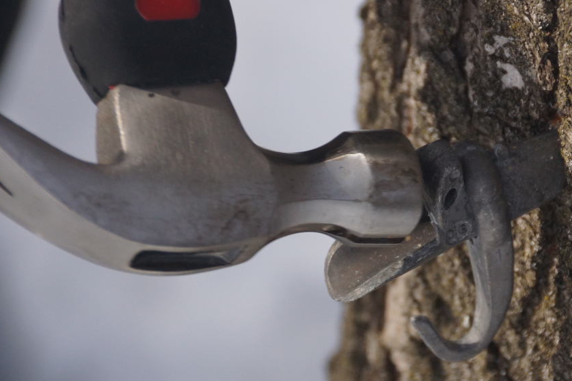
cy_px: 193
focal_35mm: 445
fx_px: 7066
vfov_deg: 3.1
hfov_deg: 4.6
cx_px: 265
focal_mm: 250
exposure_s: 1/400
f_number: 6.3
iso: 640
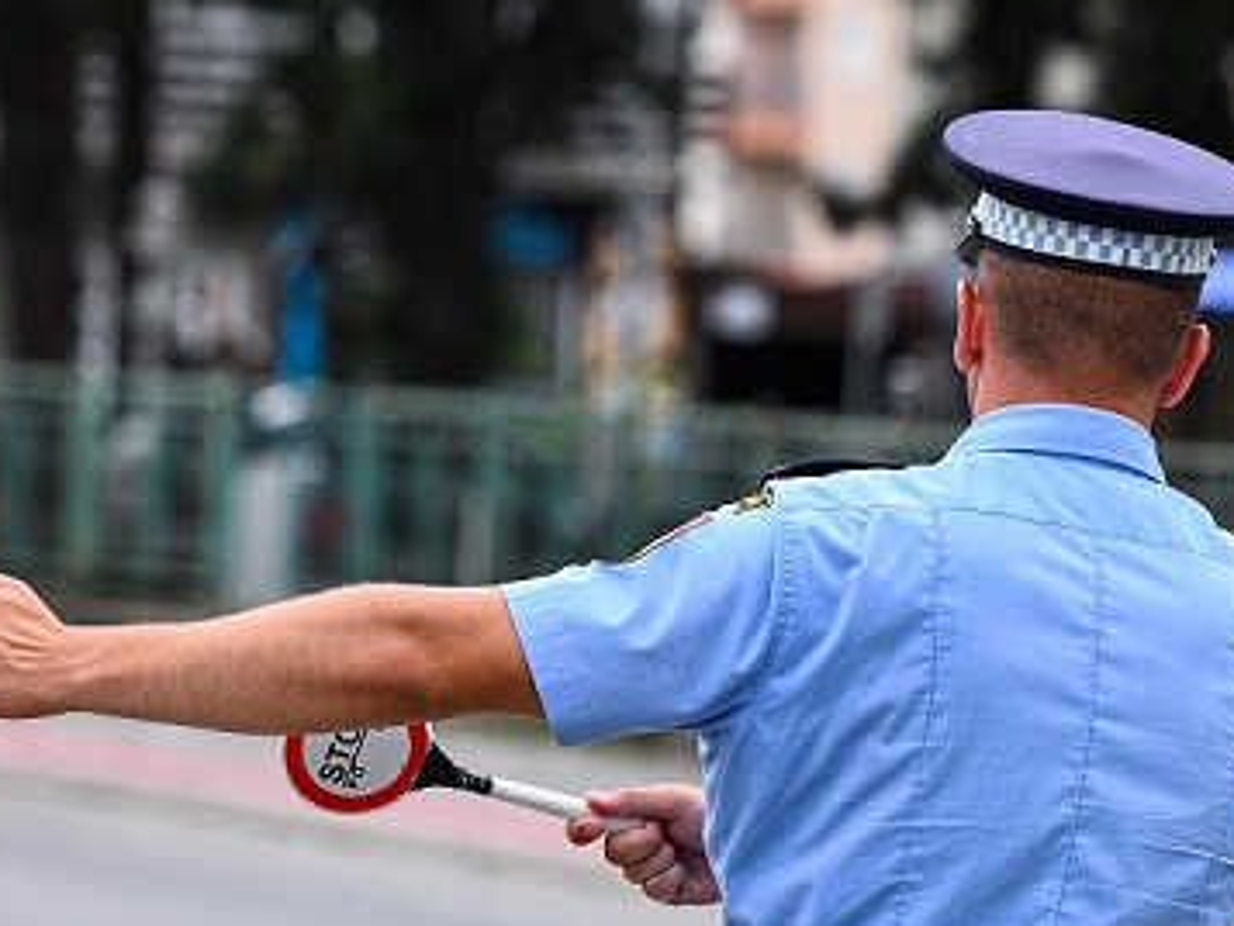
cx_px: 342
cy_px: 670
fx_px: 11911
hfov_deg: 5.9
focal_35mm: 334
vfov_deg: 4.5
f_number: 4.5
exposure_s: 1/500
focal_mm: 155
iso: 800
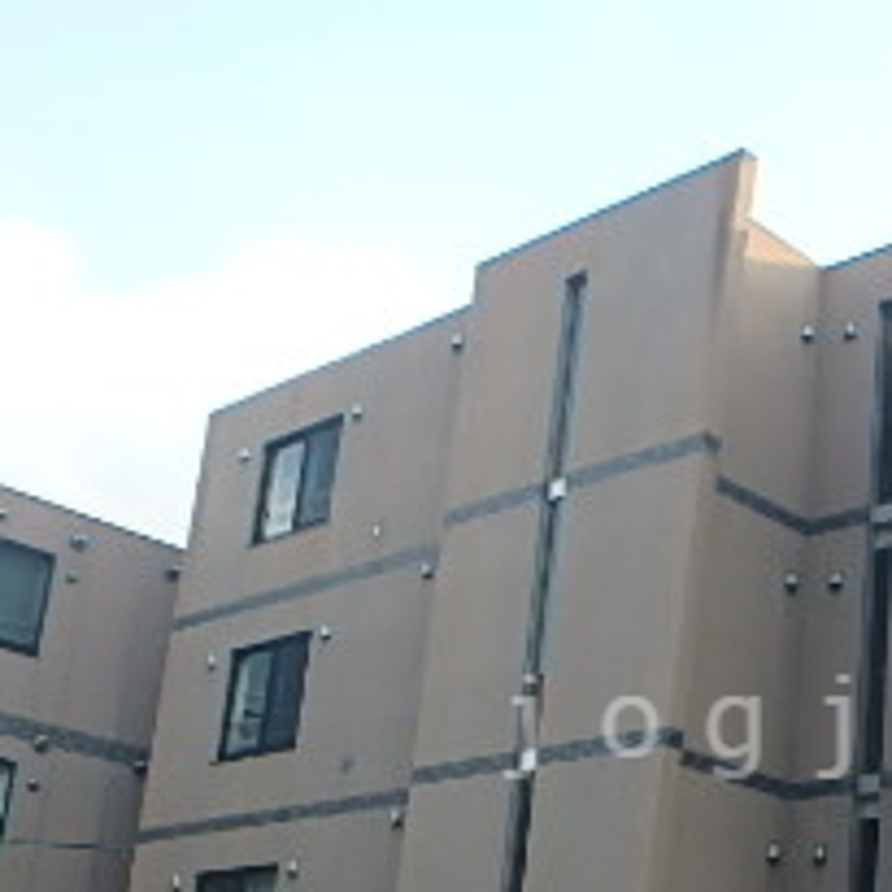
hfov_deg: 28.4
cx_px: 801
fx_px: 1691
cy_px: 727
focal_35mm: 58
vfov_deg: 28.8
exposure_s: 1/320
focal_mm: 3.7
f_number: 3.5
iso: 125
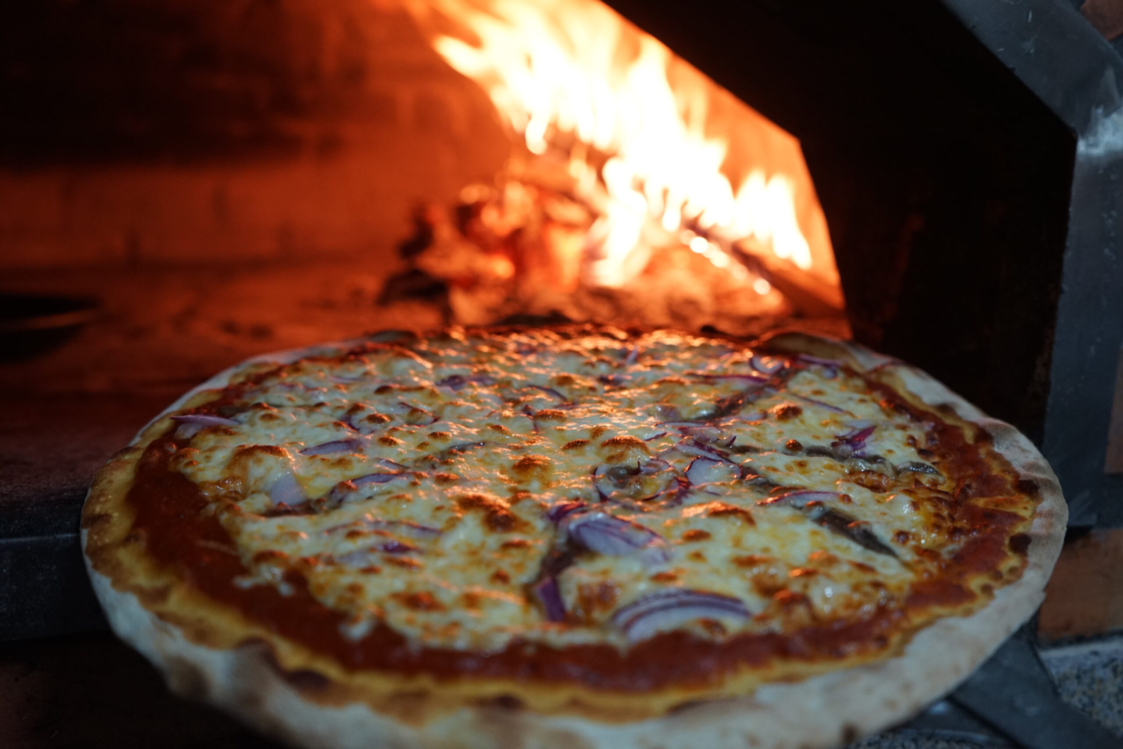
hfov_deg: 63.7
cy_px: 374
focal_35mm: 29
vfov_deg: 45.0
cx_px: 562
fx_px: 905
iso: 1600
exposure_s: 1/60
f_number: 4
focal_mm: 29
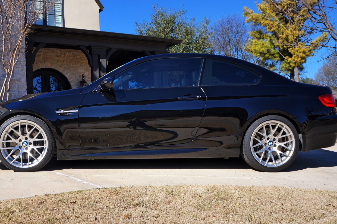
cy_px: 144
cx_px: 152
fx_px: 355
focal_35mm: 38
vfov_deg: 34.8
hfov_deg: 50.6
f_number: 11
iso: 100
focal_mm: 18
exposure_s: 1/125
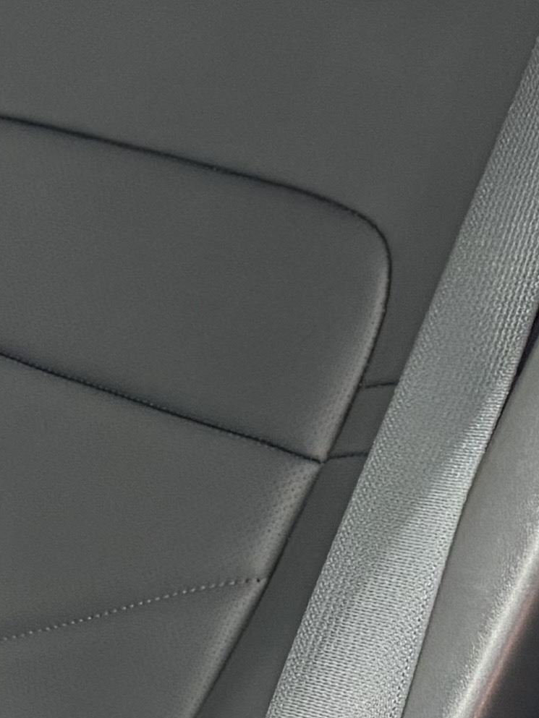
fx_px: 2864
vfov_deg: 14.0
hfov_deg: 9.9
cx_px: -567
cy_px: 785
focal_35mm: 138
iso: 800
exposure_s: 1/33
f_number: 1.78
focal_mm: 6.76
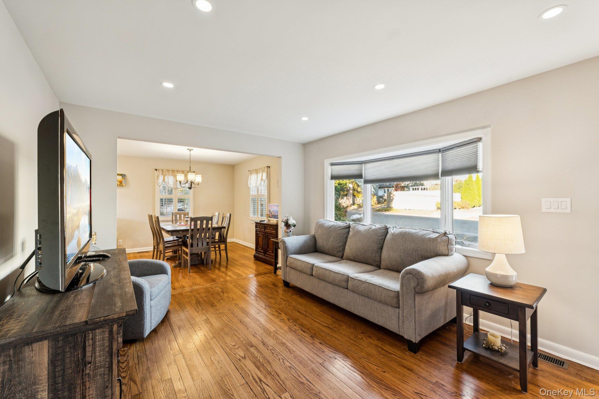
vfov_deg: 81.2
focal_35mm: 14
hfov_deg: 104.3
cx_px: 300
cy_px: 200
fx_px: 233
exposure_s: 1/15
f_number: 9
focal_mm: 14
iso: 640
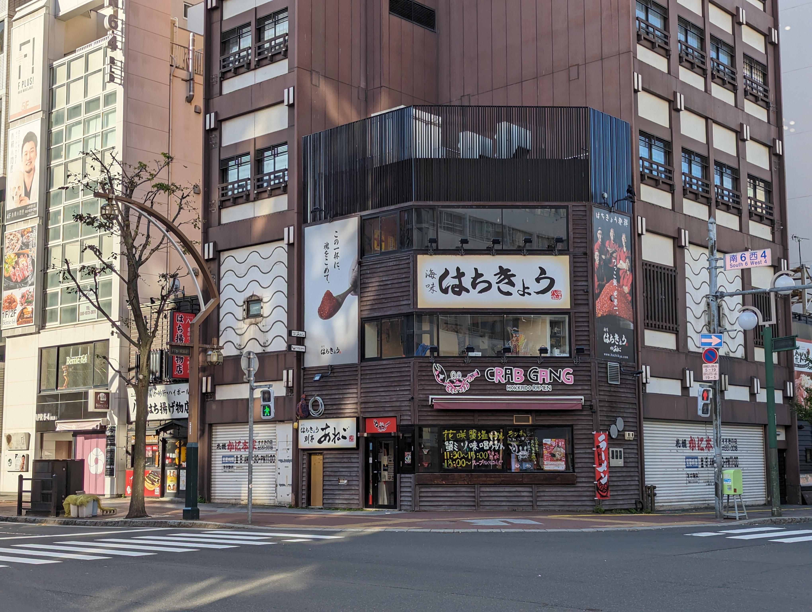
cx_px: 406
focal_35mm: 48
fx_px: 1128
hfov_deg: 39.6
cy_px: 306
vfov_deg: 30.3
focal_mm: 6.81
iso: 43
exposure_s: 1/1898
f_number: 1.85
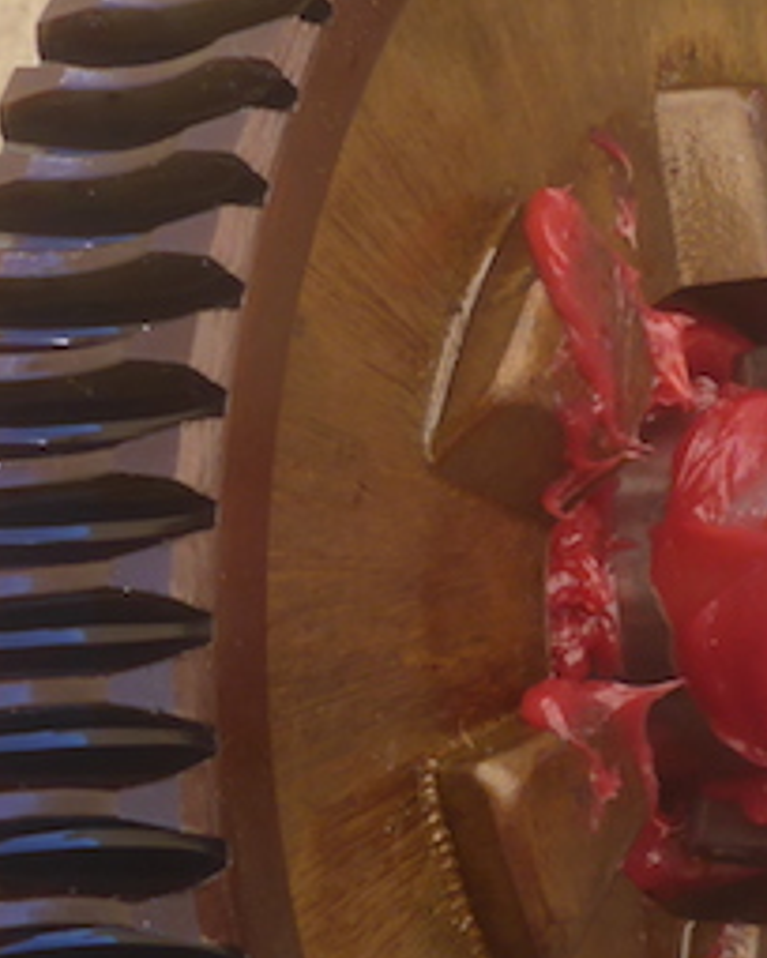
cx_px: 590
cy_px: 526
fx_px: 2440
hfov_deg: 17.7
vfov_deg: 22.2
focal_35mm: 86
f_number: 3.3
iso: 100
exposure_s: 1/100
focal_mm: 4.9
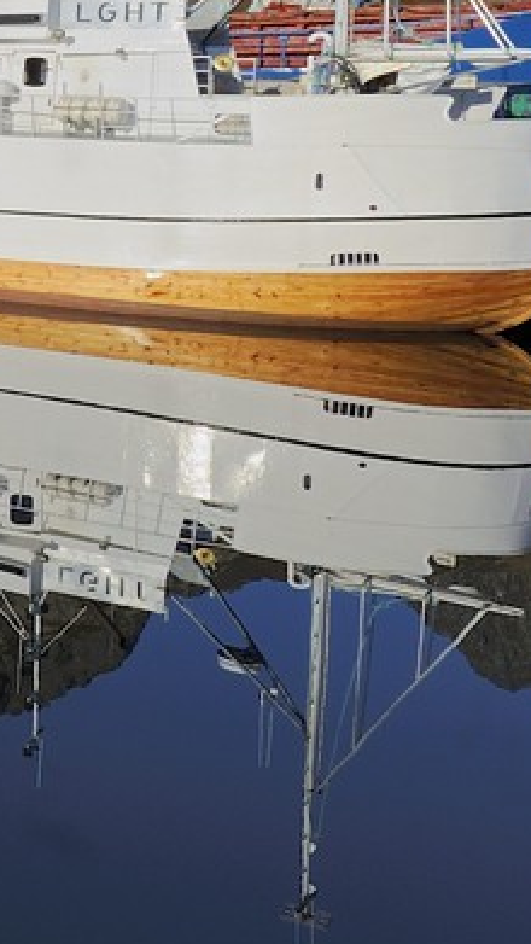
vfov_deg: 33.3
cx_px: -1214
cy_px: 121
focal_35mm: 60
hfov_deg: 10.3
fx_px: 1502
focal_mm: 14
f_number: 14
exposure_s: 1/160
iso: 200
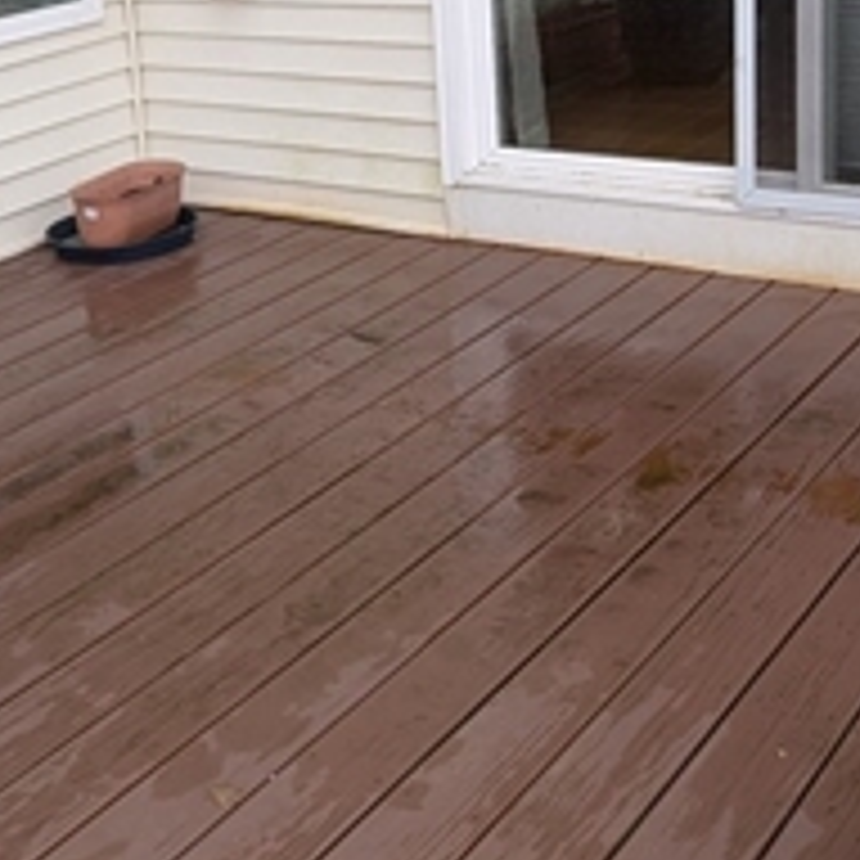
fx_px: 1602
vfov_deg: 29.5
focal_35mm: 57
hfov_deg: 29.9
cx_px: 293
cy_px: 194
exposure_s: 1/168
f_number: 2.2
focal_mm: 2.35
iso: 43
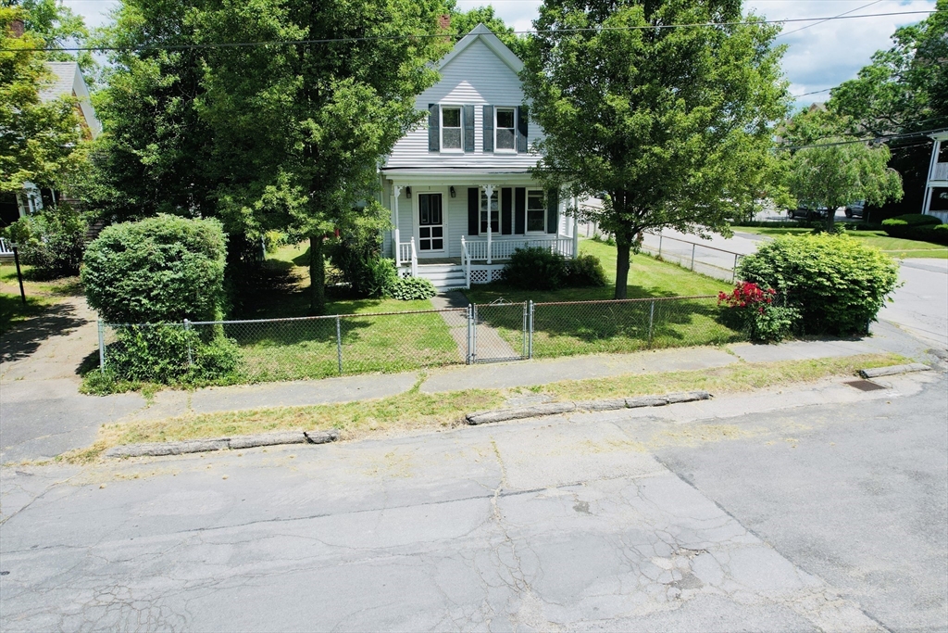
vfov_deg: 57.2
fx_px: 579
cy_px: 316
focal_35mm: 22
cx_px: 474
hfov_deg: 78.6
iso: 100
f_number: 2.8
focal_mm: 8.38
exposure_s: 1/1600
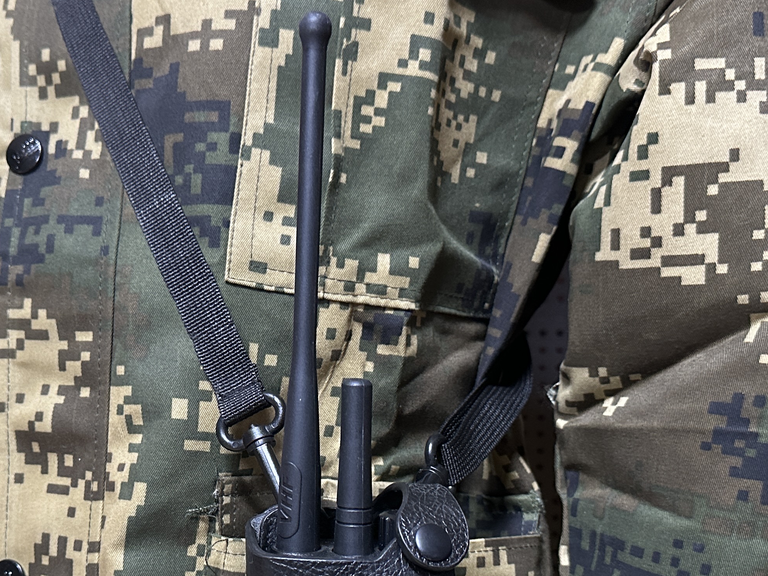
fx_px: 1087
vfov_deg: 29.1
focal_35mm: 49
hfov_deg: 38.8
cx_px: 309
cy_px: 449
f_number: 1.78
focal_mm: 6.86
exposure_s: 1/60
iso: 800
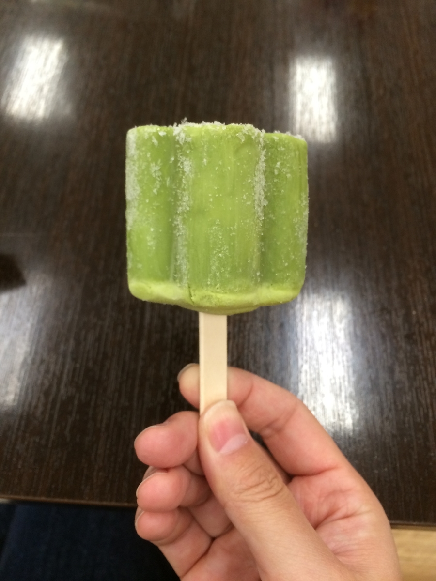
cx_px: 218
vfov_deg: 61.7
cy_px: 290
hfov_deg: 48.2
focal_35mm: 29
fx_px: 487
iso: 80
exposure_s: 1/30
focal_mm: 4.15
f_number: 2.2
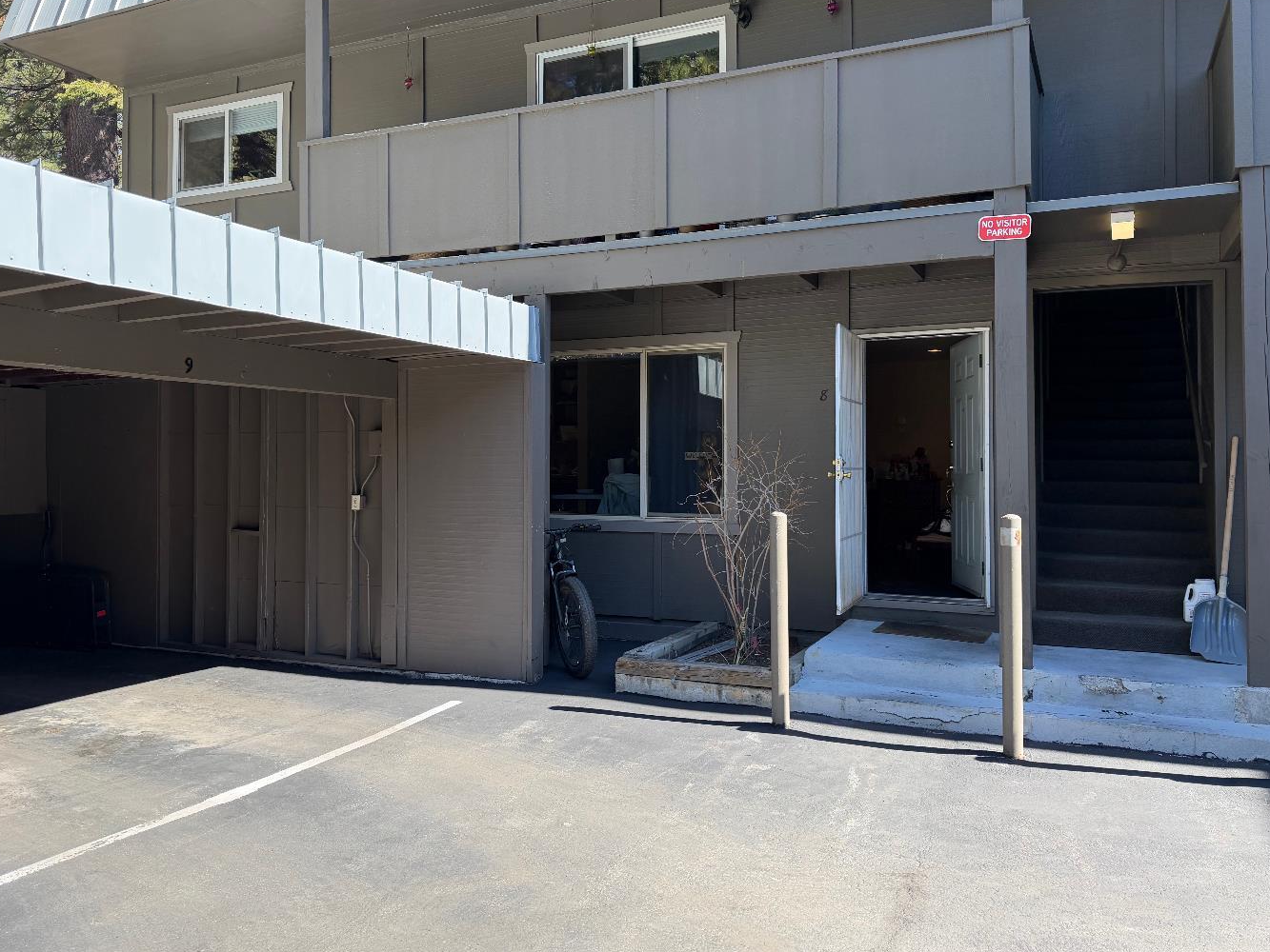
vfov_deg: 51.3
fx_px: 991
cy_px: 446
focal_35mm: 27
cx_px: 654
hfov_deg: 65.3
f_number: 1.78
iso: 100
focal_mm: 6.76
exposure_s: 1/1060
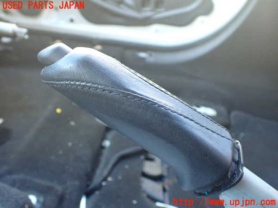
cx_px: 139
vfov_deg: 46.8
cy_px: 104
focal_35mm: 30
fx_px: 241
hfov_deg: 60.0
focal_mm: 5.4
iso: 800
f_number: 2.3
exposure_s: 1/125
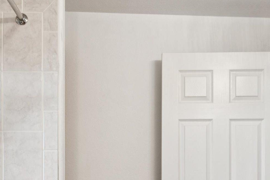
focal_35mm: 48
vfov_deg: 26.3
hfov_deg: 40.9
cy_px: 185
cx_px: 130
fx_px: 362
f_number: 13
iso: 400
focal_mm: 15.4
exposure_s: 1/8
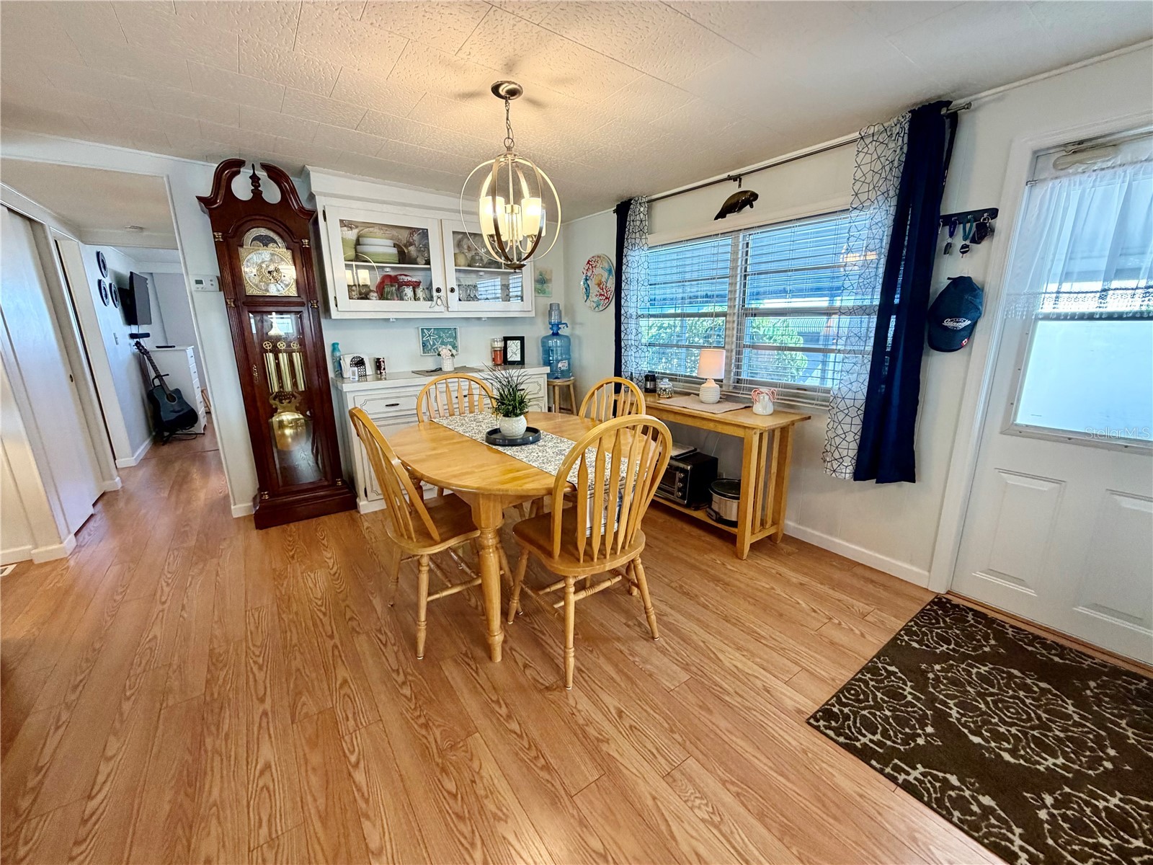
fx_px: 466
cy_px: 432
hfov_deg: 102.1
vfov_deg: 85.7
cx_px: 576
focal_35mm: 14
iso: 250
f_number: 2.2
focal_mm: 2.22
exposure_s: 1/60
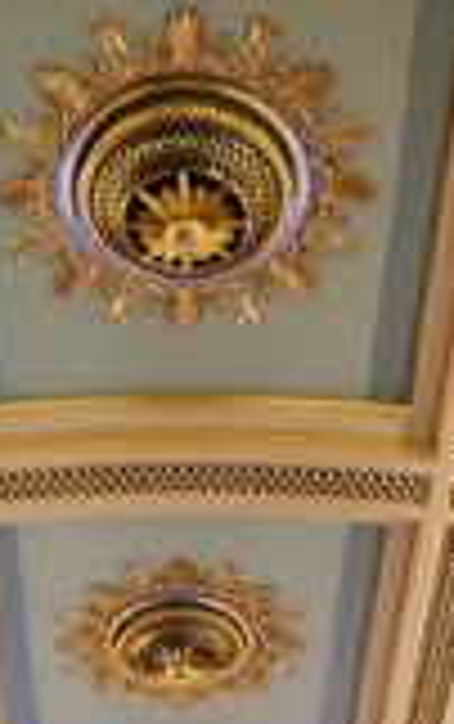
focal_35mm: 97
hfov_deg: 13.5
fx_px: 1915
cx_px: 198
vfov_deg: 16.5
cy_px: 1428
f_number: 4
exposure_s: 1/100
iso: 3200
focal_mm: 10
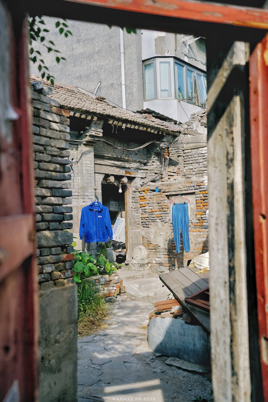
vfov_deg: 45.4
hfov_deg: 31.2
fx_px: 480
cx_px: 134
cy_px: 201
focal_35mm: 43
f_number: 4.5
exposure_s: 1/1000
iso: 100
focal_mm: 43
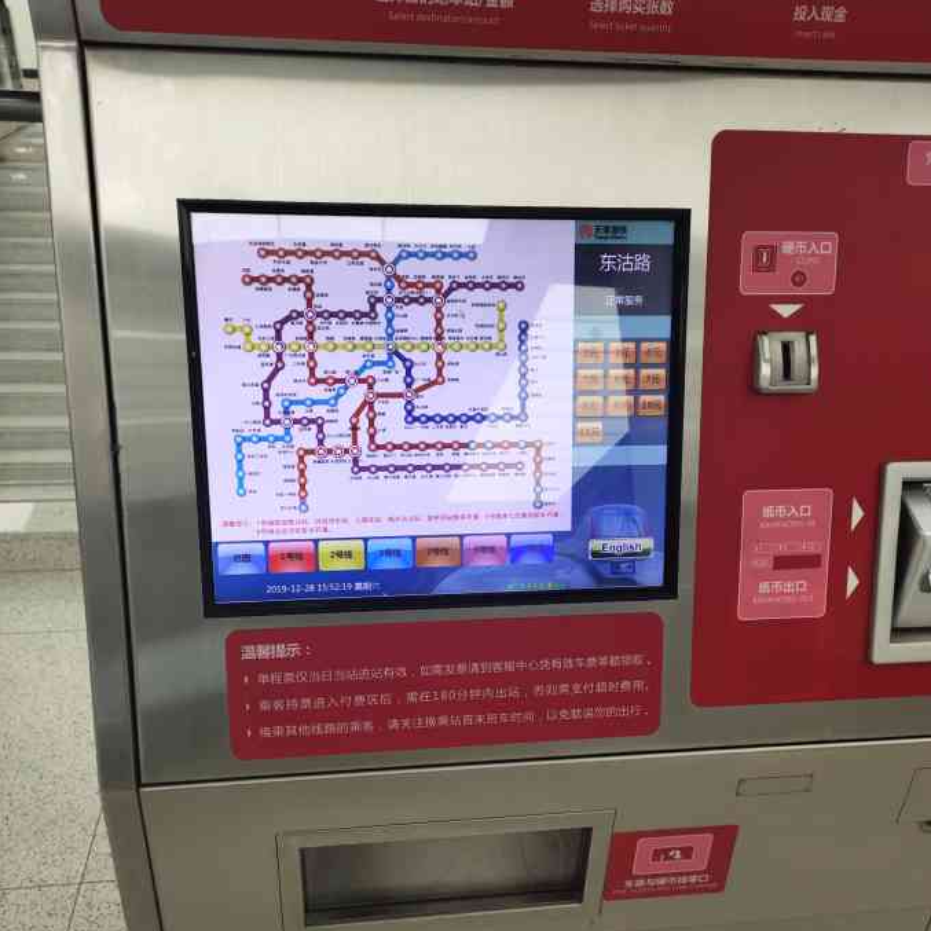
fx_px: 852
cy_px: 543
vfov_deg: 57.0
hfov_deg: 57.3
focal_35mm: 28
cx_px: 480
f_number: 1.79
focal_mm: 4.76
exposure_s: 1/100
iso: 211
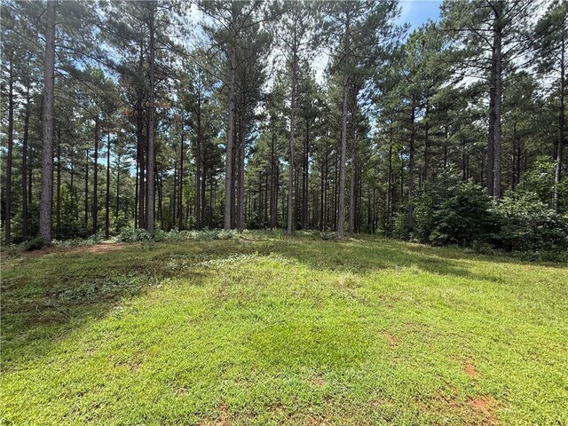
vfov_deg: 85.7
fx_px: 230
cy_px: 213
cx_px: 284
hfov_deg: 102.1
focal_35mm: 14
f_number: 2.2
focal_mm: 2.22
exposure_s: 1/336
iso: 50
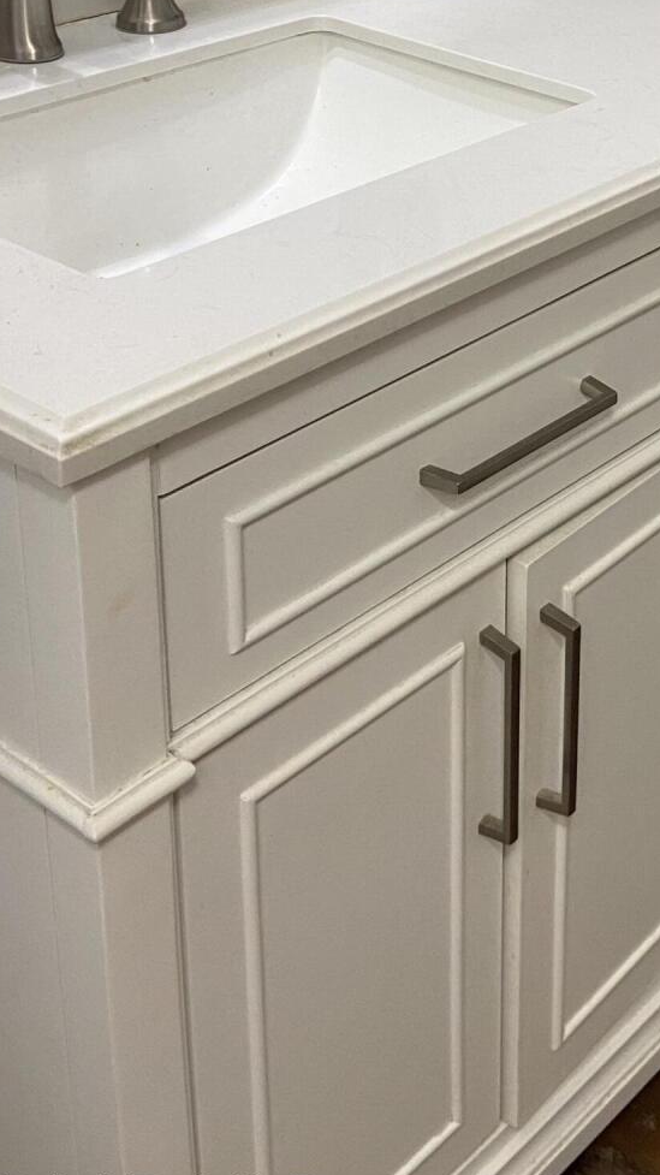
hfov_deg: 20.0
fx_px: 1806
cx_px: 671
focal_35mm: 58
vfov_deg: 34.0
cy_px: 113
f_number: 1.8
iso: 160
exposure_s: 1/60
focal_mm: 4.25
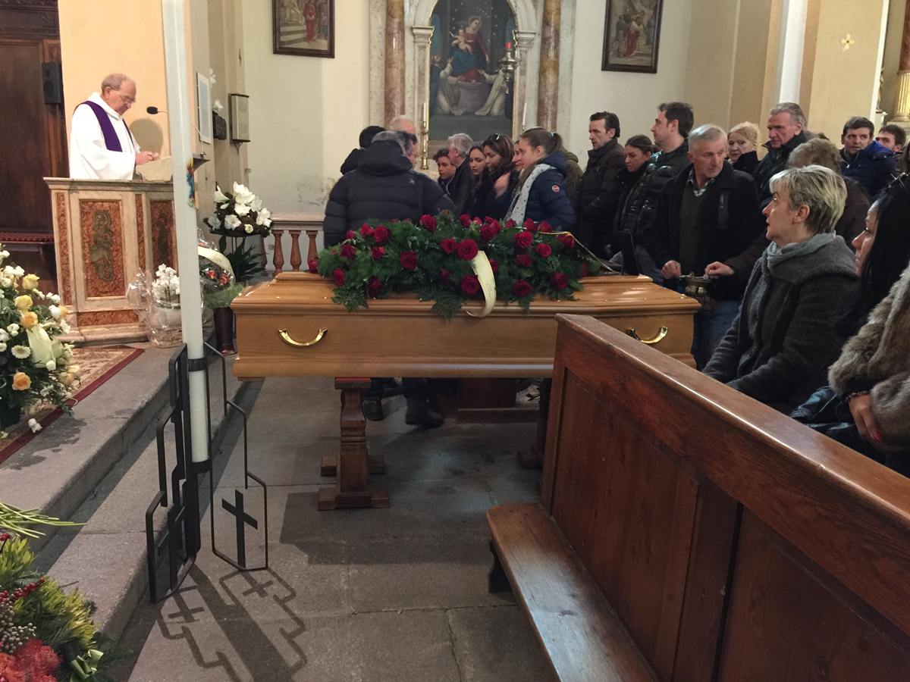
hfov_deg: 61.7
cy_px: 341
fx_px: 762
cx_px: 455
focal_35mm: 29
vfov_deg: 48.2
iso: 160
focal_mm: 4.15
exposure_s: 1/8
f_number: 2.2
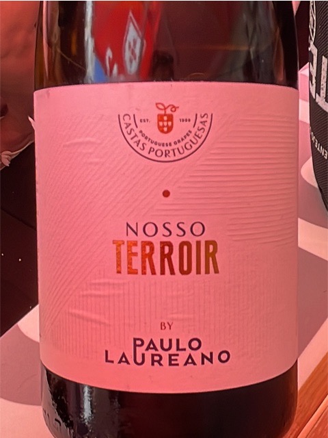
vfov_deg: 60.0
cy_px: 219
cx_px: 164
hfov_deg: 46.8
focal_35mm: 30
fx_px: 379
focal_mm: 1.54
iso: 25
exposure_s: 1/86
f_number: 2.4
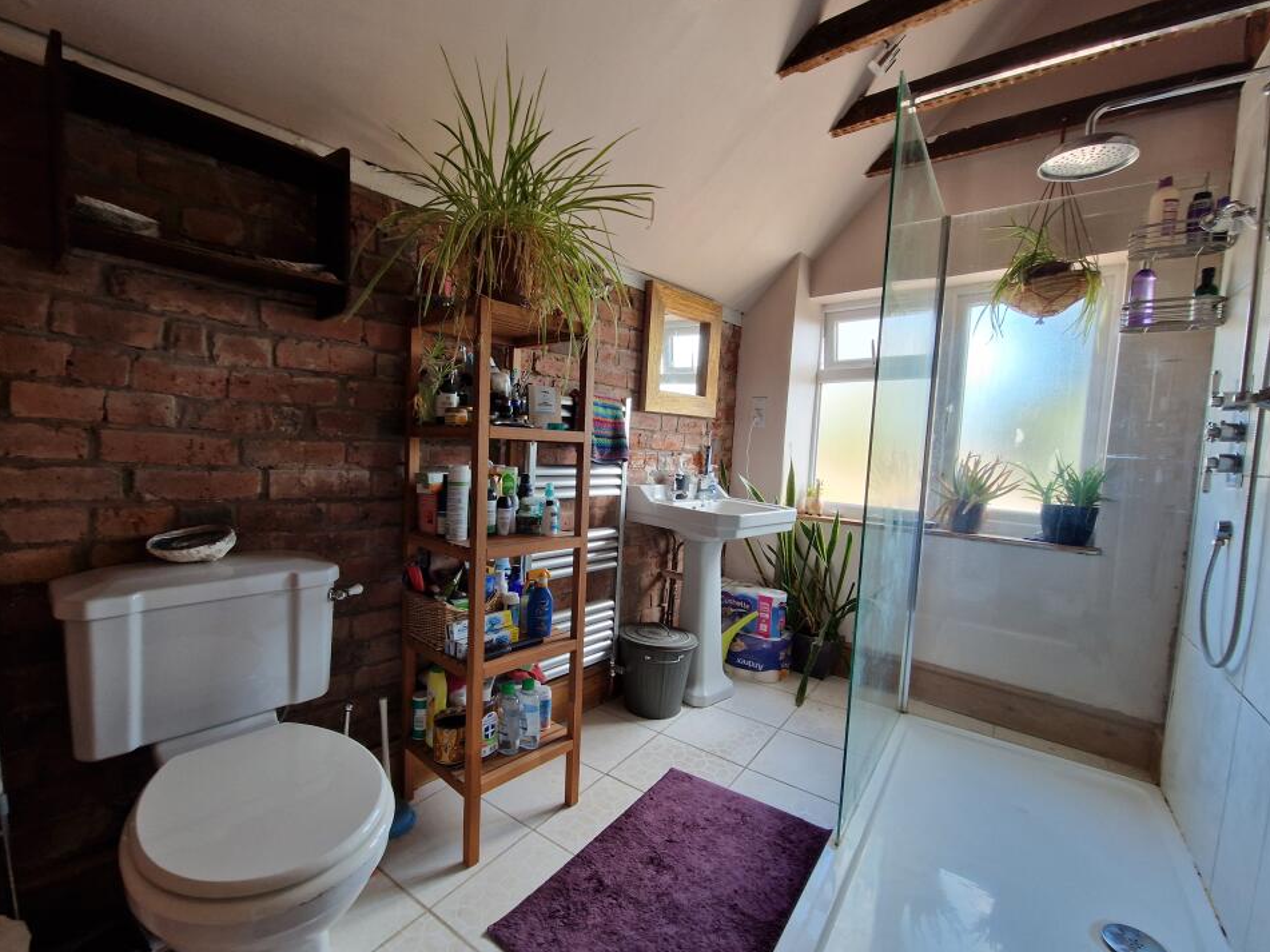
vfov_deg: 85.7
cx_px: 616
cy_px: 482
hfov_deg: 102.0
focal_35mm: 14
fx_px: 514
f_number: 2.2
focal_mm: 2.2
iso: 125
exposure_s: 1/50
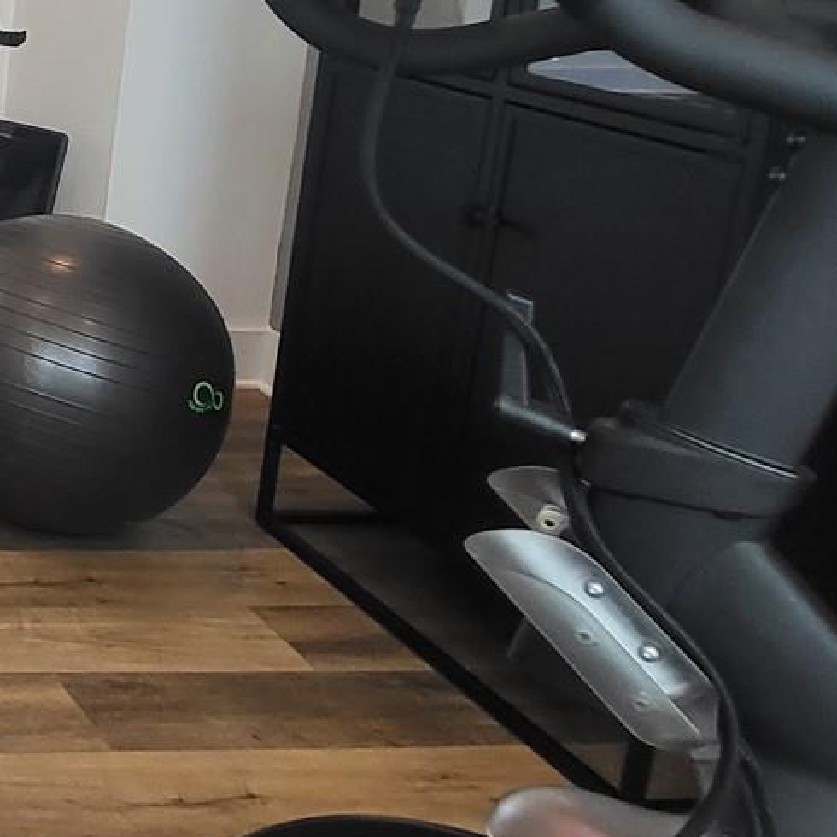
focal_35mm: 48
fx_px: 1313
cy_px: 68
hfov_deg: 24.6
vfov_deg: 33.3
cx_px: -506
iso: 100
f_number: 2.2
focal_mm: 1.74
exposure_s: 1/60
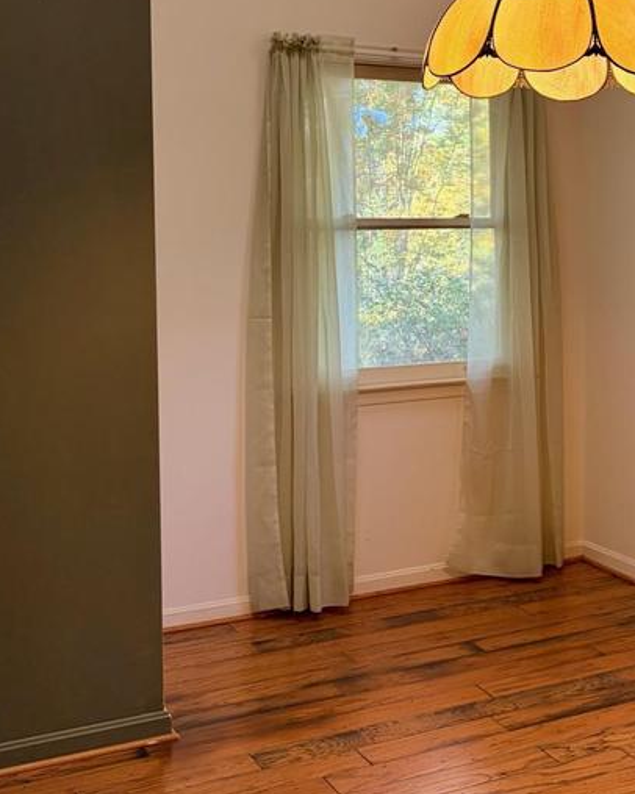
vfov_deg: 34.5
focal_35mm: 54
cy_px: 272
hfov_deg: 27.1
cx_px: 569
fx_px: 1269
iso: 125
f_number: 1.6
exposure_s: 1/60
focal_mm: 5.96
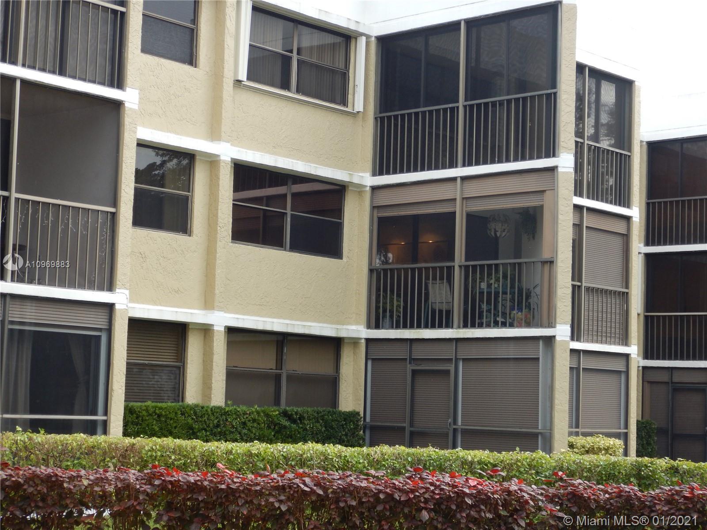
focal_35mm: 72
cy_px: 265
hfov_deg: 27.0
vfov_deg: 20.4
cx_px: 354
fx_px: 1471
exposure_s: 1/125
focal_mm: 13
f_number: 4.5
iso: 125
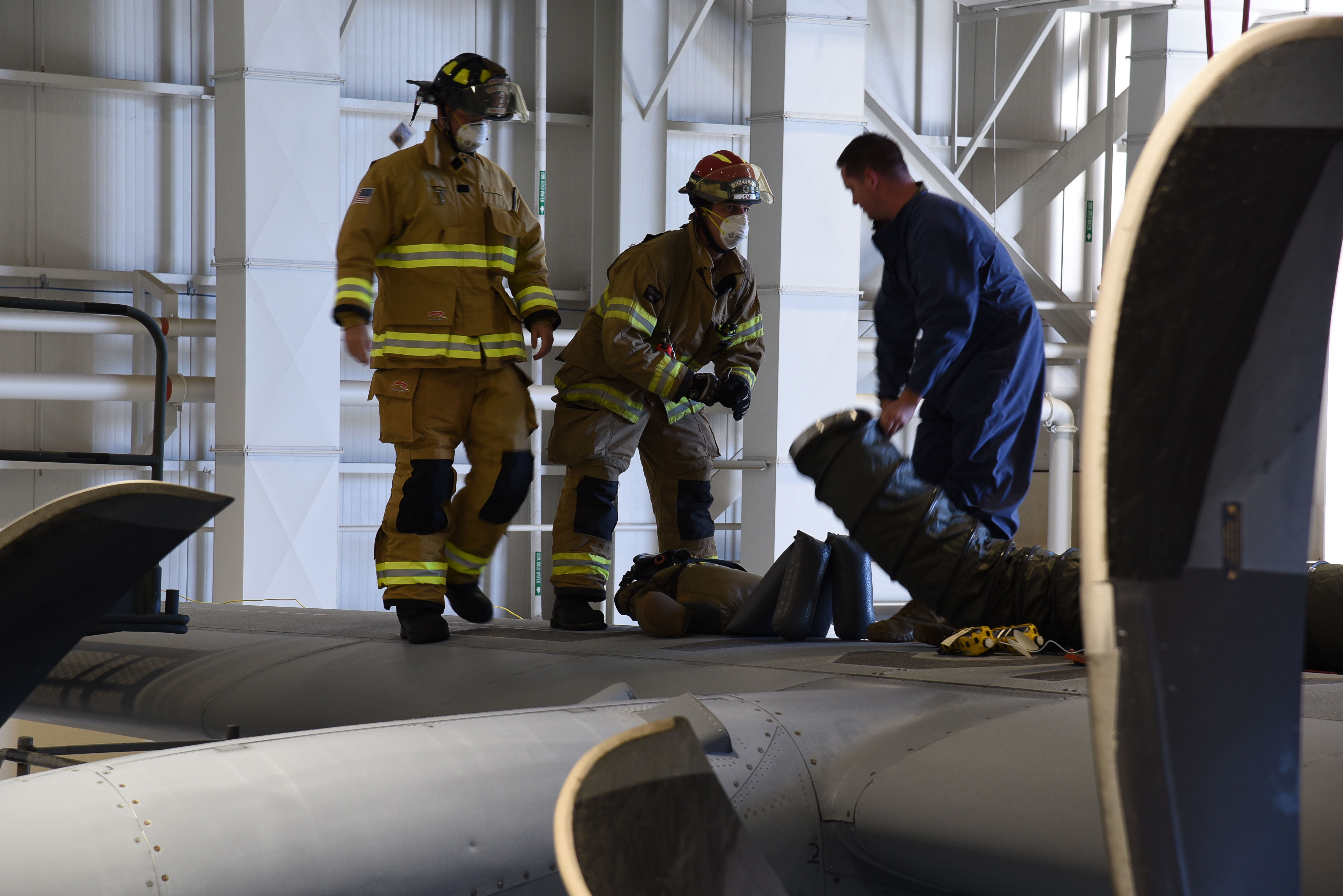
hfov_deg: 17.1
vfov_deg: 11.4
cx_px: 672
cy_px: 448
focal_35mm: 120
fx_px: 4478
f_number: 7.1
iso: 400
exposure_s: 1/30
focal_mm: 120
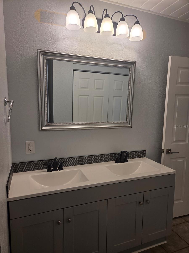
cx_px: 94
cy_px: 126
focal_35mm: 23
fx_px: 167
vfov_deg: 73.9
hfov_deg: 58.9
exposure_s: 1/120
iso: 64
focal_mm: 5.4
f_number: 1.8
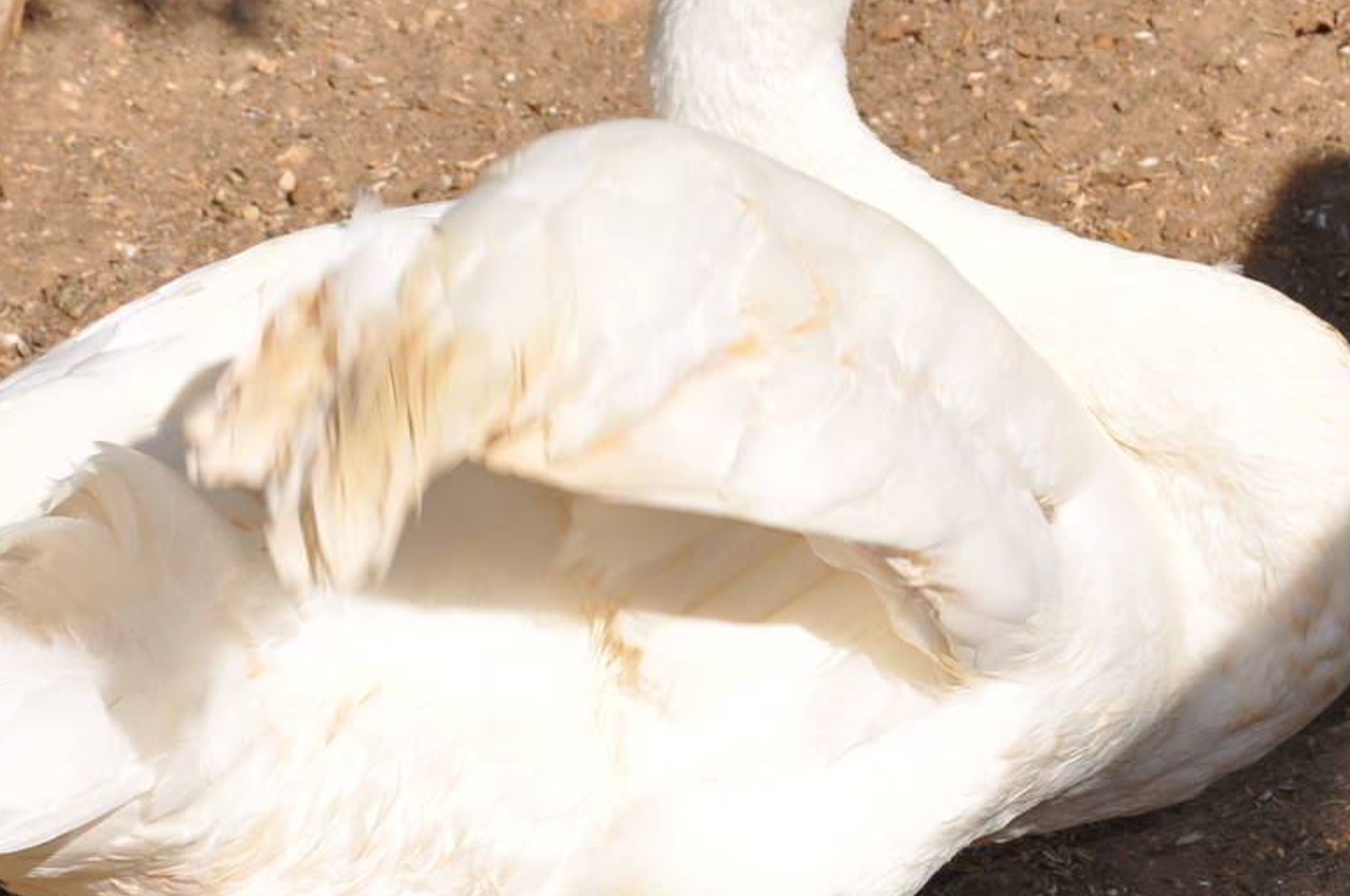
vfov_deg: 4.2
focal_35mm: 327
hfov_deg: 6.3
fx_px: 12248
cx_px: 1110
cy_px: 475
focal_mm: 105
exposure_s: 1/200
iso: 200
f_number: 14
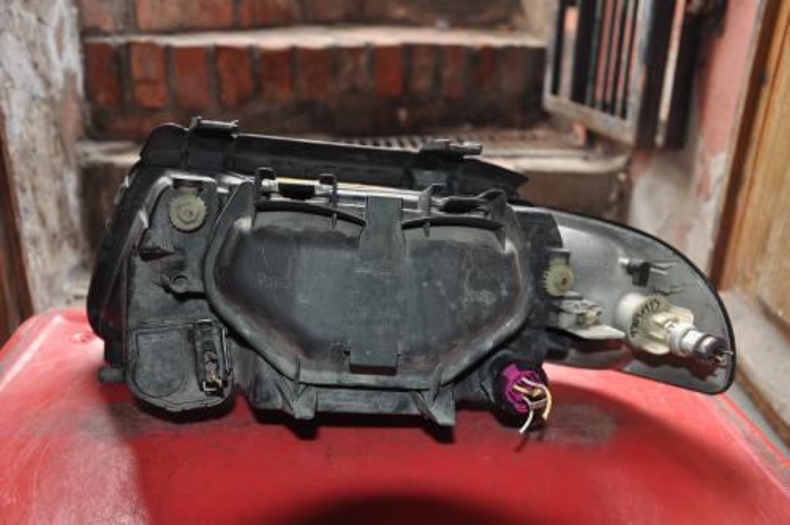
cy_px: 262
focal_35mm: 33
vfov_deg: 39.9
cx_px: 395
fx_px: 723
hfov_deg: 57.3
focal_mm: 22
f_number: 3.8
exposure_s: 1/60
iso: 360
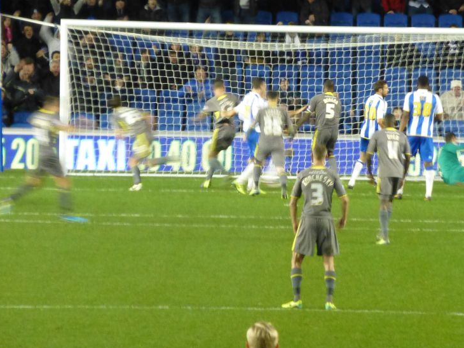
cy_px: 92
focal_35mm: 598
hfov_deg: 3.3
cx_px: 306
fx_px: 8018
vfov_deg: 2.5
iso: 800
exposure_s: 1/25
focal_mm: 65
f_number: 5.9
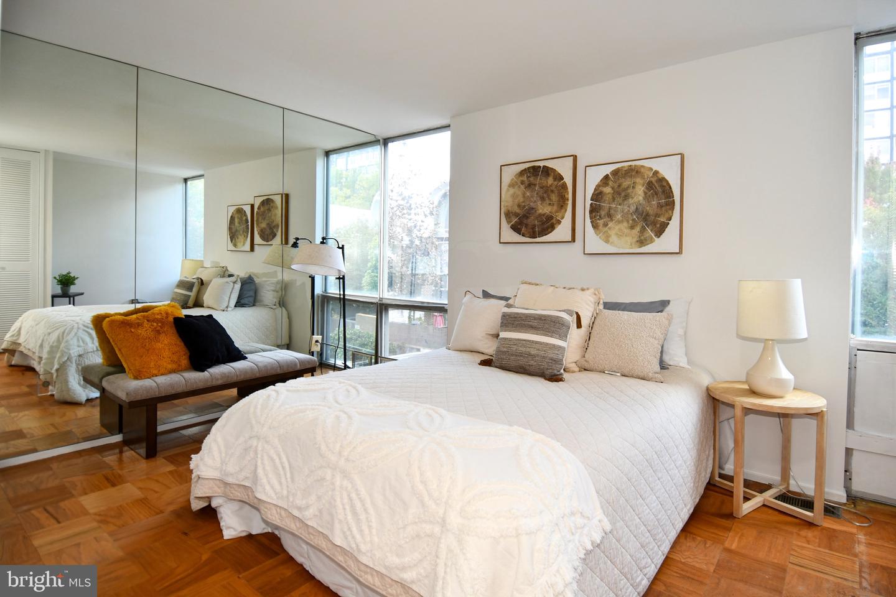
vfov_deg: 67.4
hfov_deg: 90.0
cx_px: 448
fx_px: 448
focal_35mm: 18
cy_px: 298
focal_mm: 12
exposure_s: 1/60
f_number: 4
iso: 250
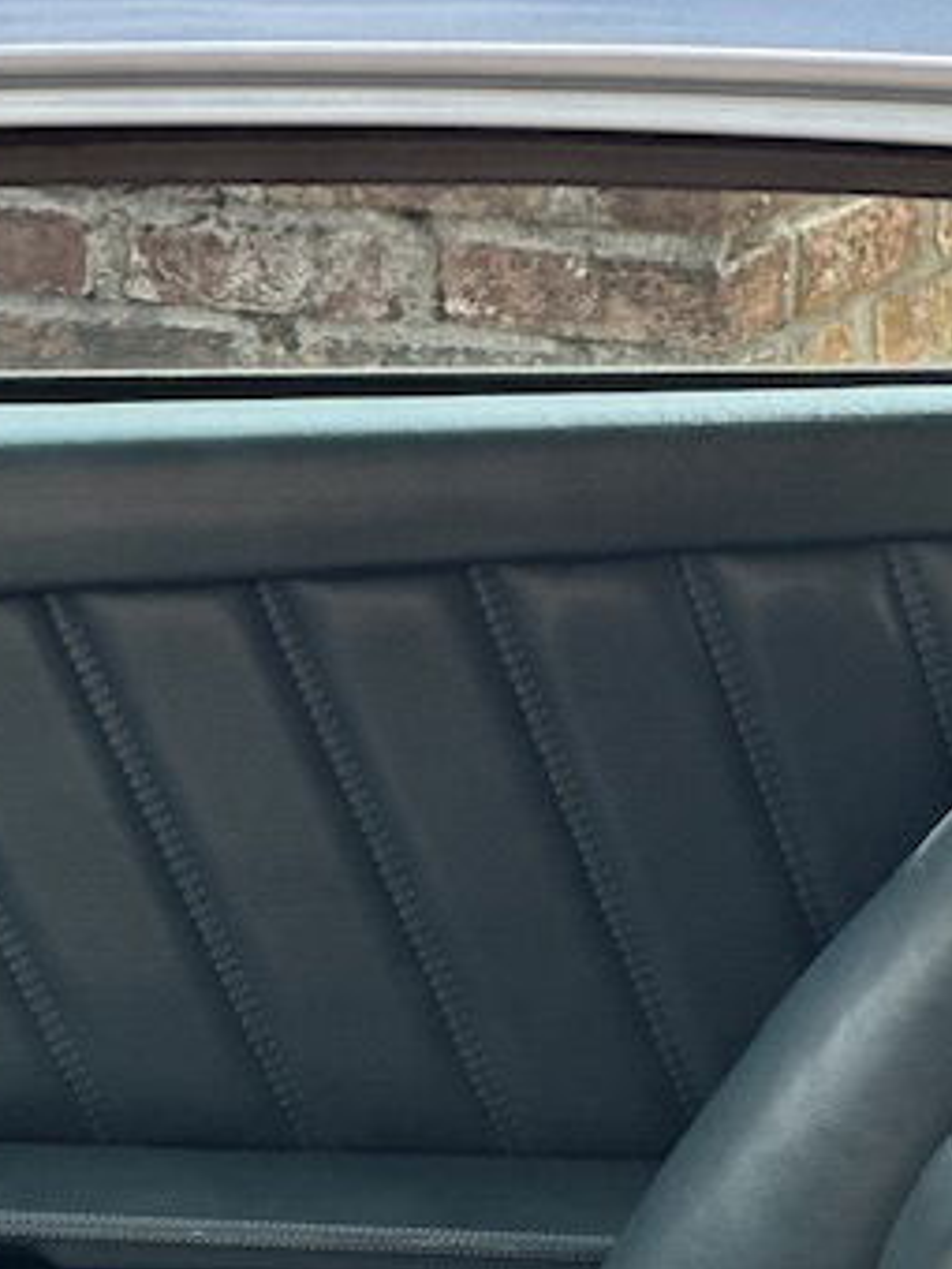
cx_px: 302
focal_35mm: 290
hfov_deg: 5.1
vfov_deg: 6.8
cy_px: 1609
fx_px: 10634
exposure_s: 1/121
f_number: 2.8
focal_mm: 9
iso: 40
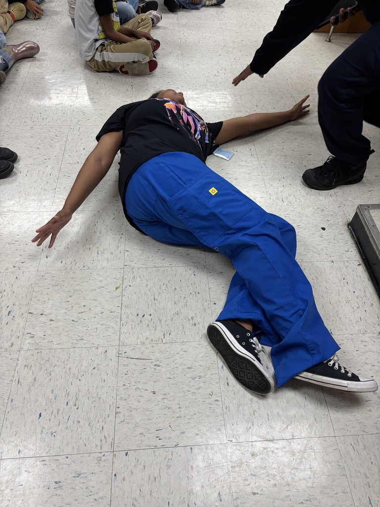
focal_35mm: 26
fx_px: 381
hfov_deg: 53.1
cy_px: 254
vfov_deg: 67.3
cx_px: 190
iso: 100
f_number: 1.6
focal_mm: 5.96
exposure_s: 1/120
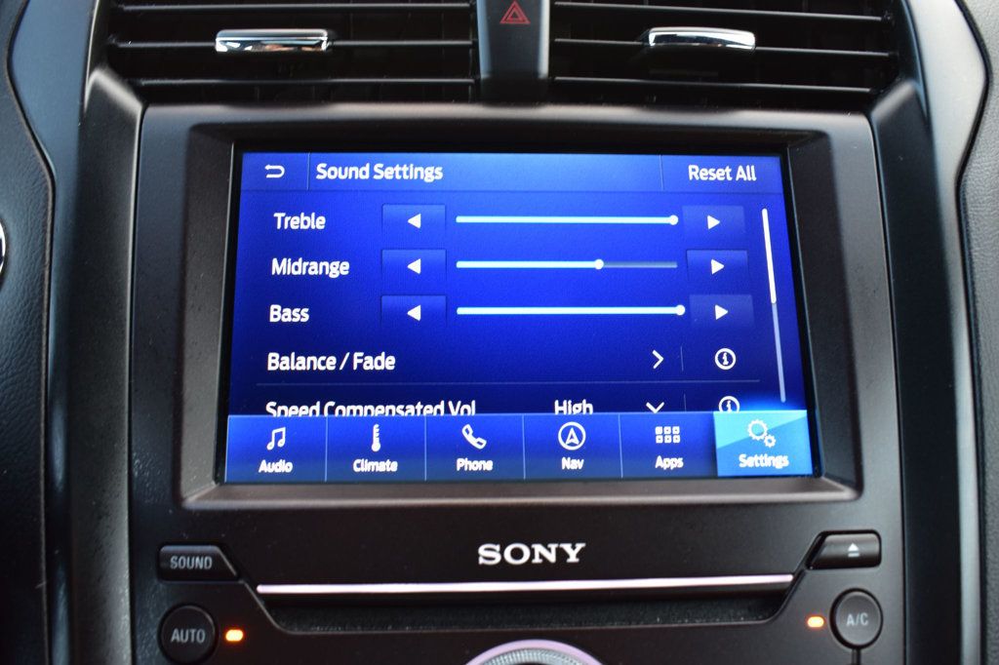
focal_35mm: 36
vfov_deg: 36.8
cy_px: 332
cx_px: 500
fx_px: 999
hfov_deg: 53.1
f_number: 6.3
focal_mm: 24
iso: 400
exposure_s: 1/15
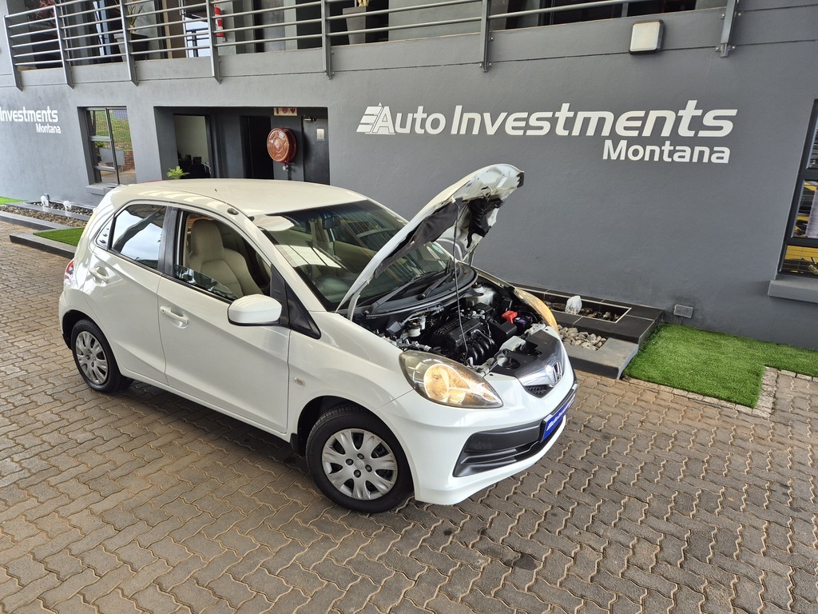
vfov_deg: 58.9
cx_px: 409
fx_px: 544
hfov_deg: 73.9
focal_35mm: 23
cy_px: 307
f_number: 1.8
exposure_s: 1/180
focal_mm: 5.4
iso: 80
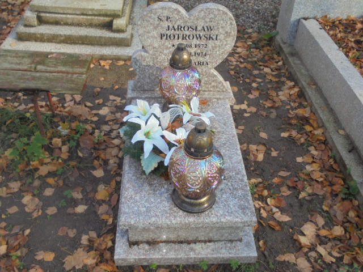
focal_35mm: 34
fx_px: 357
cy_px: 136
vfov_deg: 41.8
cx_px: 182
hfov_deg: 54.0
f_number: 4
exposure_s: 1/100
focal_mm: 6.1
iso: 100
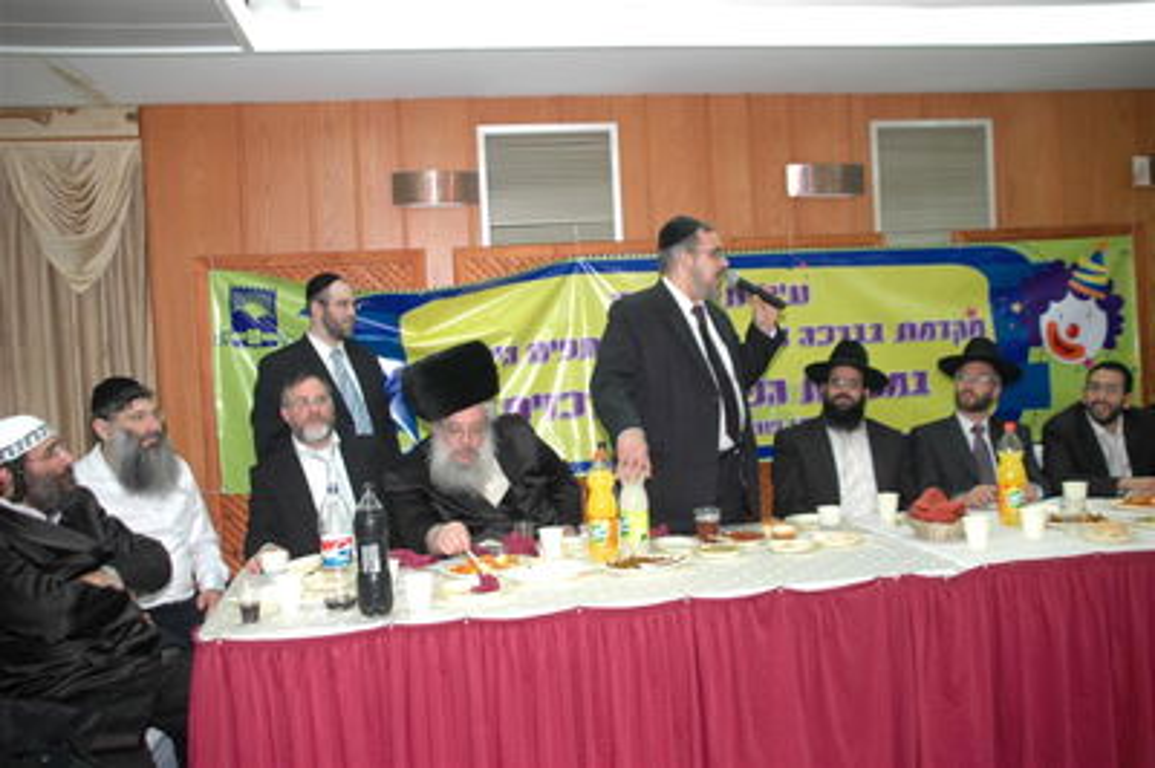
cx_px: 578
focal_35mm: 33
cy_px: 384
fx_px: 1058
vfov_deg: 39.9
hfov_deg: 57.3
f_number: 5
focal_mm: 22
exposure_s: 1/60
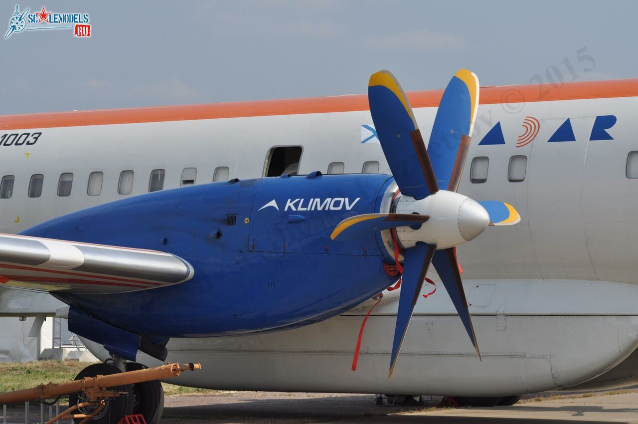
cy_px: 212
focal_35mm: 135
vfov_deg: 10.1
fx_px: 2389
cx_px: 319
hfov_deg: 15.2
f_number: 8
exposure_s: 1/800
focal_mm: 90
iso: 200
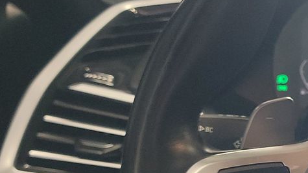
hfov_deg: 21.3
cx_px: 425
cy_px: 153
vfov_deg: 13.6
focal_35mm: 88
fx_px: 719
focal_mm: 6.7
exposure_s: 1/59
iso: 395
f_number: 1.8
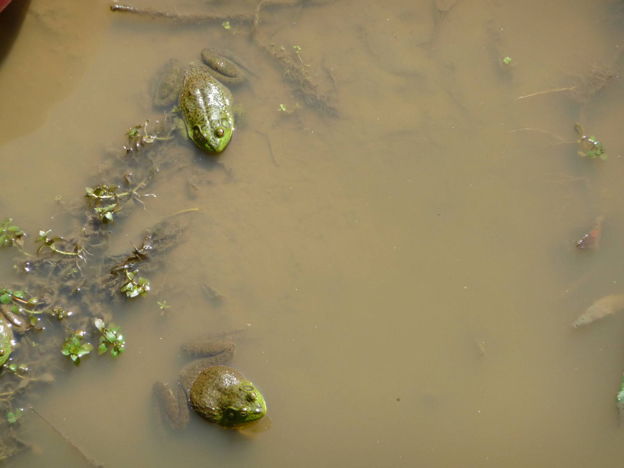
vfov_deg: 5.3
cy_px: 234
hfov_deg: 7.1
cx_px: 312
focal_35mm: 280
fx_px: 5047
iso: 200
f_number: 4.9
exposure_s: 1/500
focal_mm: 47
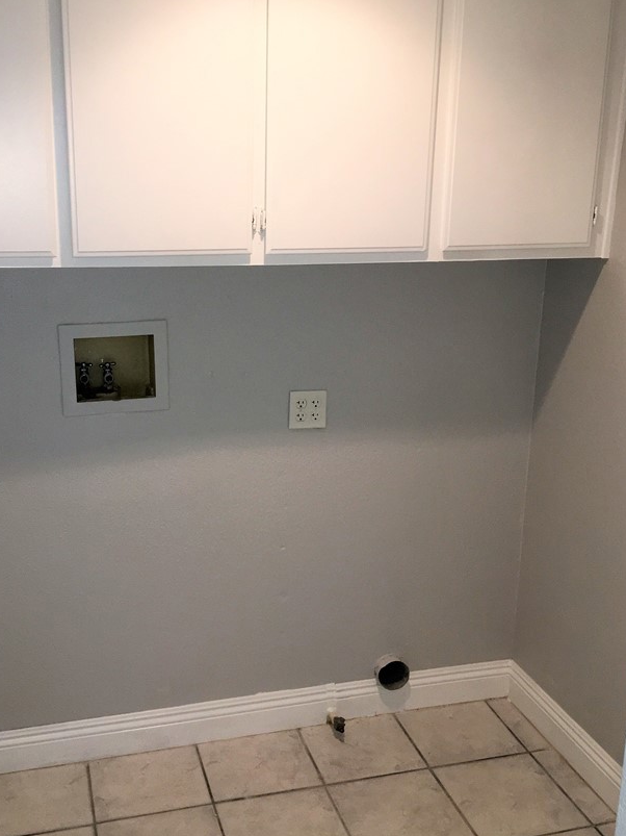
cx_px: 254
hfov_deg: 38.5
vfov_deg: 50.1
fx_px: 892
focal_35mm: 37
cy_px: 396
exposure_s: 1/30
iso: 80
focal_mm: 4.15
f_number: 2.2
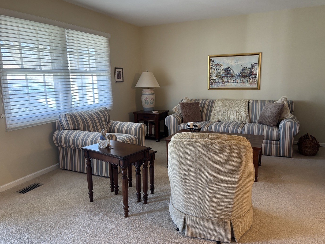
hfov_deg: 65.3
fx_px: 253
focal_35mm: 27
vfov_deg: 51.3
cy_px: 122
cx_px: 159
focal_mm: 5.96
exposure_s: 1/60
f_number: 1.6
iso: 125
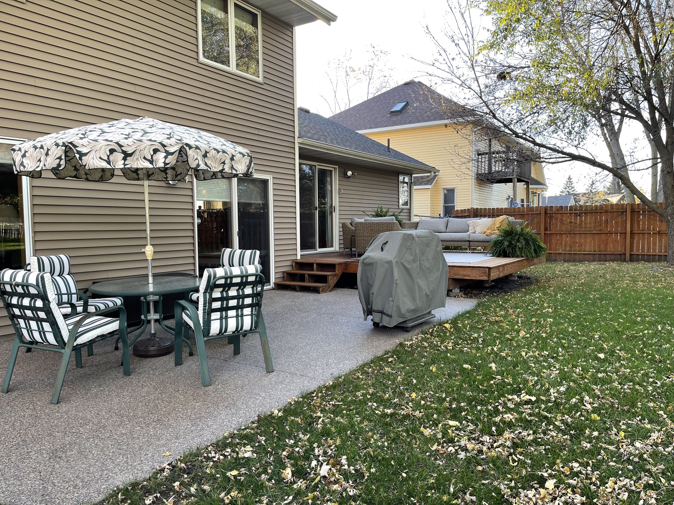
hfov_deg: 67.3
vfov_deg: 53.1
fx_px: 506
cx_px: 337
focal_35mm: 26
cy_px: 252
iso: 32
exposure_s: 1/137
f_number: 1.6
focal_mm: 5.1
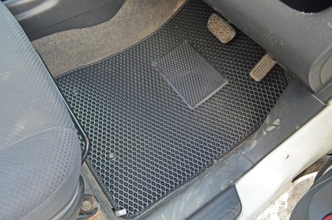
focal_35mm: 27
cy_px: 110
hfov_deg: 67.5
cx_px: 166
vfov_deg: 47.7
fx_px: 248
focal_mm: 18
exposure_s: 1/15
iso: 500
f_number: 8
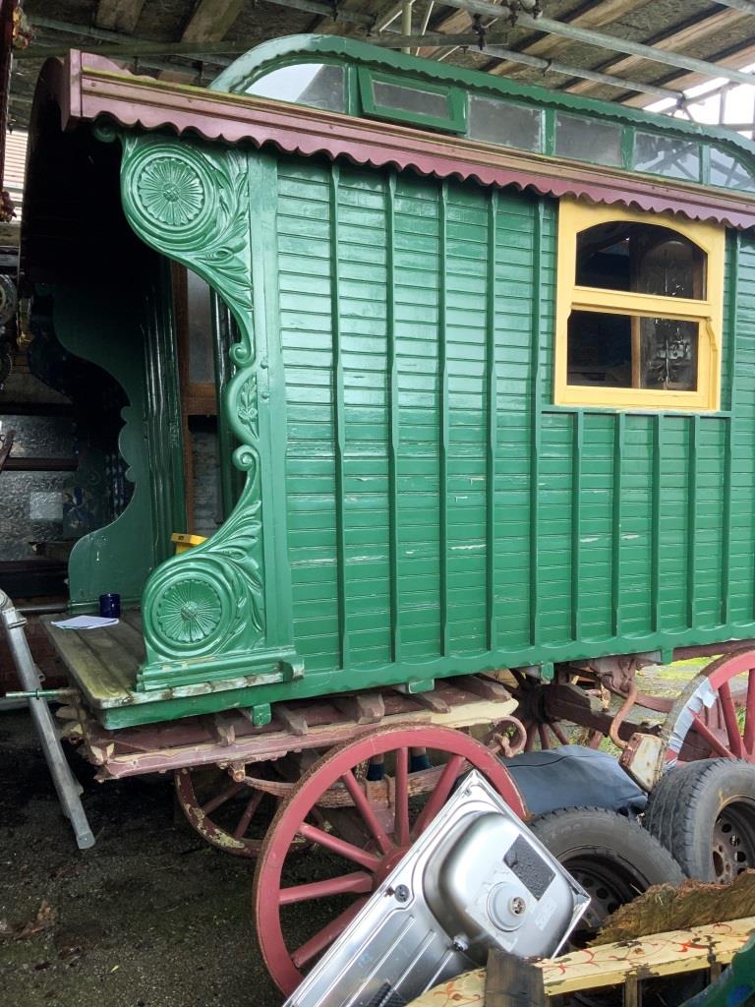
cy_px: 504
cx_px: 378
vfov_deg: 61.7
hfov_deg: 48.2
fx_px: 843
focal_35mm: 29
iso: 64
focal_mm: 3
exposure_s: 1/67
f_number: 1.8
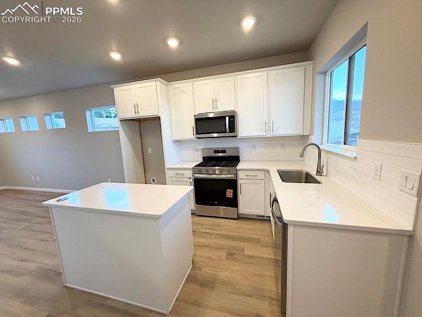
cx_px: 211
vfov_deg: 85.7
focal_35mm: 14
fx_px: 171
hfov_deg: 102.0
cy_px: 158
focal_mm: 2.22
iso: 200
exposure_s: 1/120
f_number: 2.2
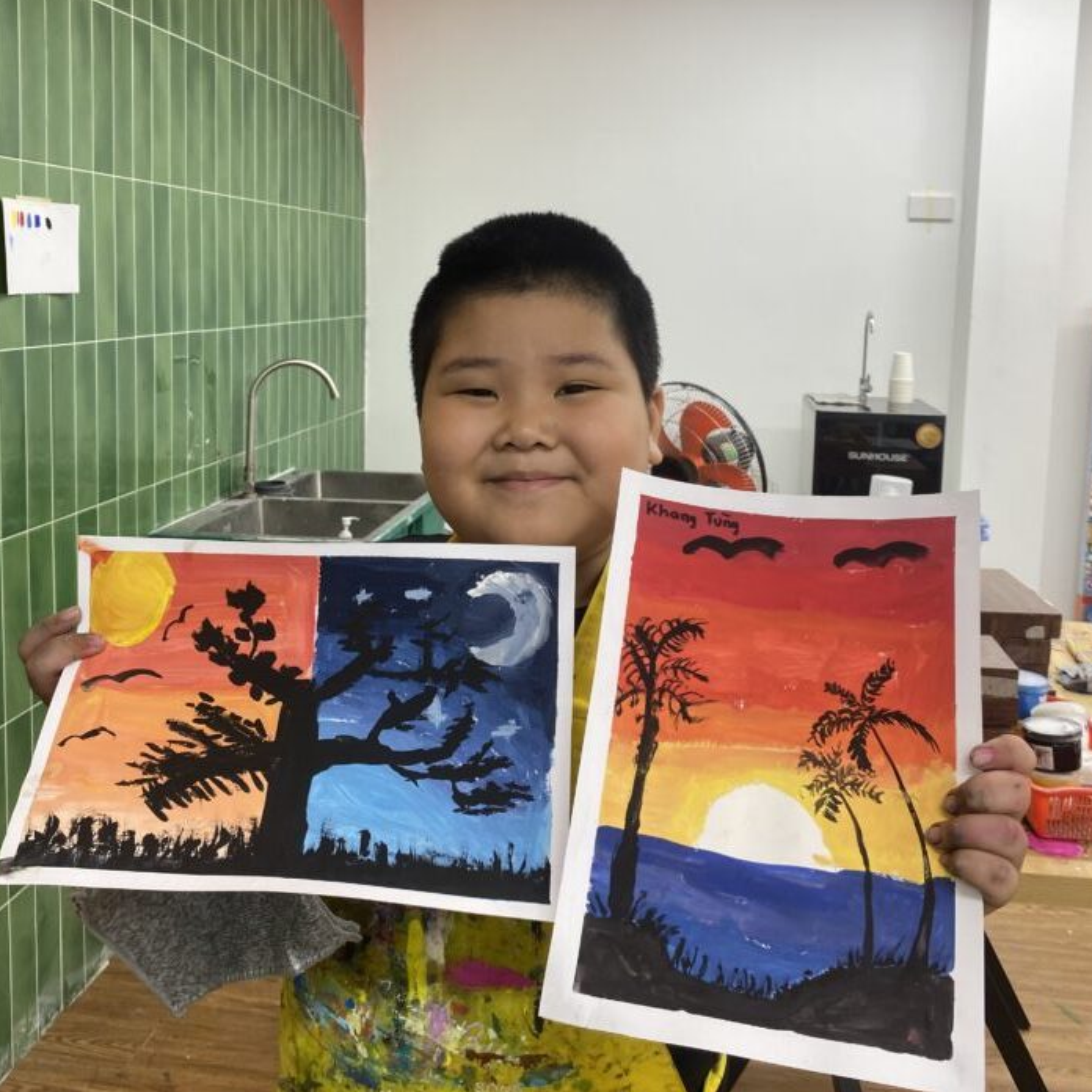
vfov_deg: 49.2
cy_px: 397
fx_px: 1178
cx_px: 532
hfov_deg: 49.7
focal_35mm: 33
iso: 50
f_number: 1.8
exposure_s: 1/100
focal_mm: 4.25
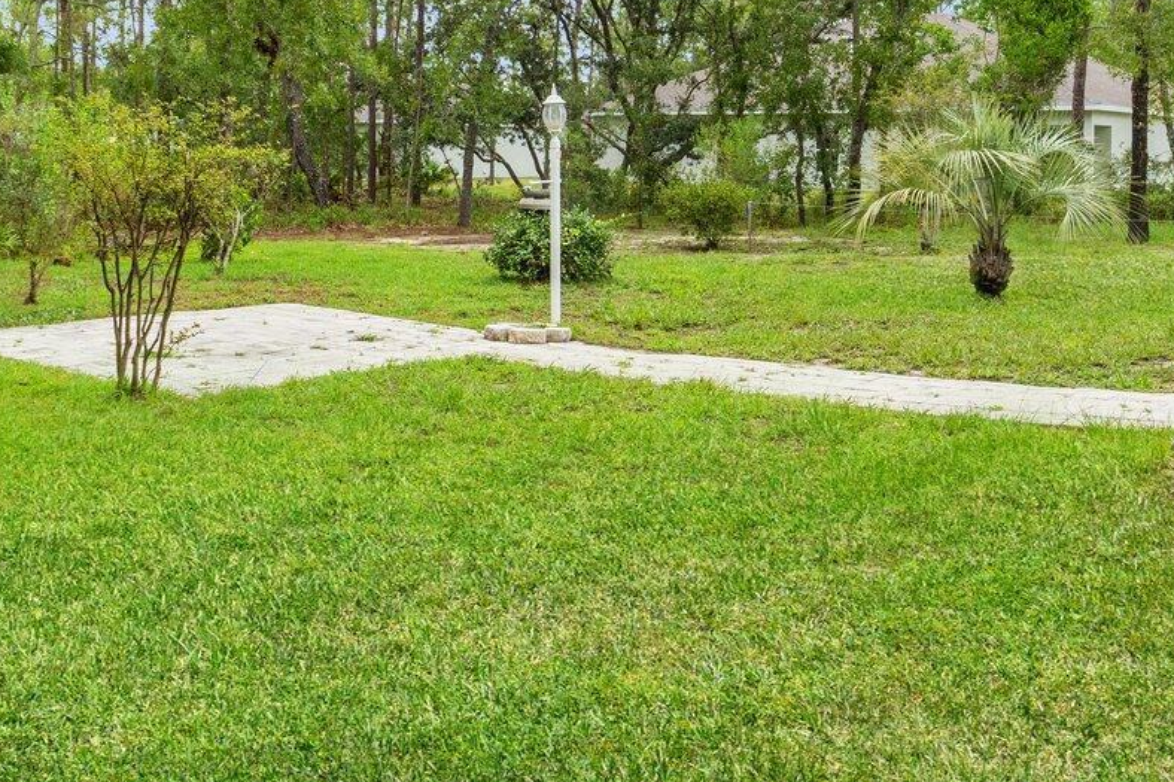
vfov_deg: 33.2
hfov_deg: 49.0
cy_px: 153
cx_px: 429
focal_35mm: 39
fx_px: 1271
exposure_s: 1/320
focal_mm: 10
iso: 400
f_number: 7.1
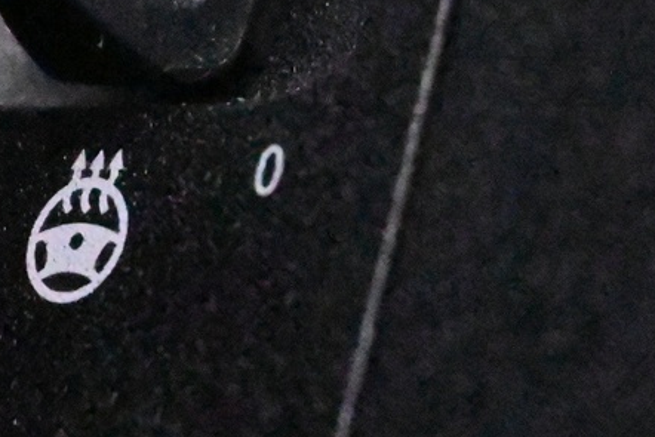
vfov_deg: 5.7
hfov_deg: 8.5
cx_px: 52
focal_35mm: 242
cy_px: 13
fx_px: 4404
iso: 40000
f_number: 6
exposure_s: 1/80
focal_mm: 44
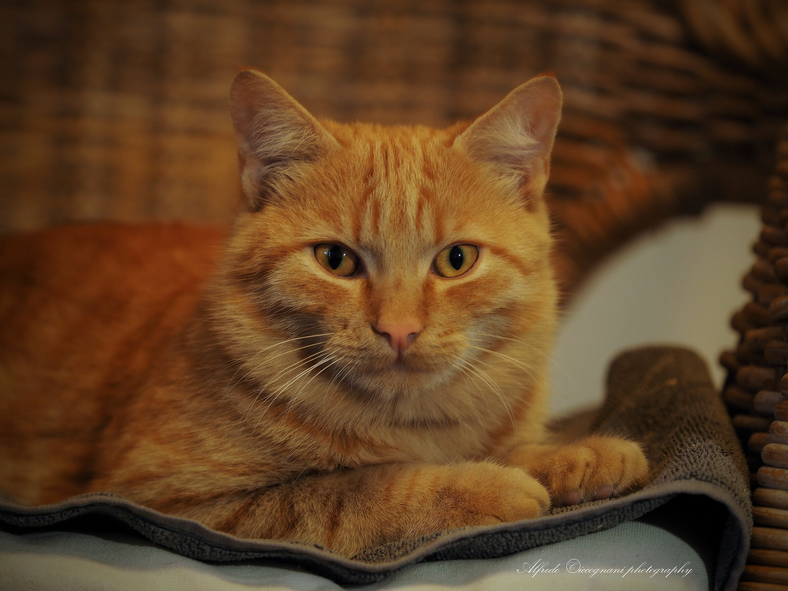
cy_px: 296
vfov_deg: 6.5
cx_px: 394
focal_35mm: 230
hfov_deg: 8.6
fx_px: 5236
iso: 640
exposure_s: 1/15
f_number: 2.8
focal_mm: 115
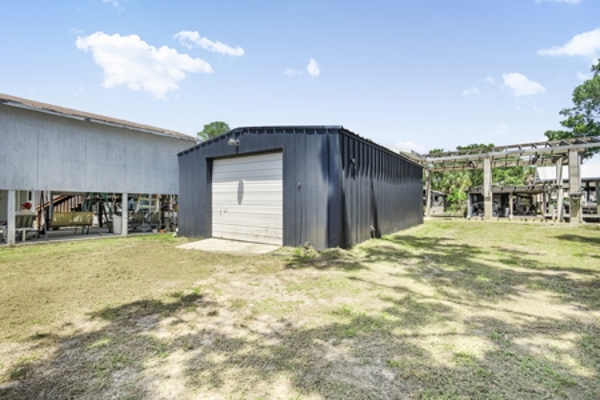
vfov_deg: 72.1
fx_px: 275
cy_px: 200
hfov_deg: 95.0
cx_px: 300
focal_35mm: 16
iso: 320
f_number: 8
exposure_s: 1/800
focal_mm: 11
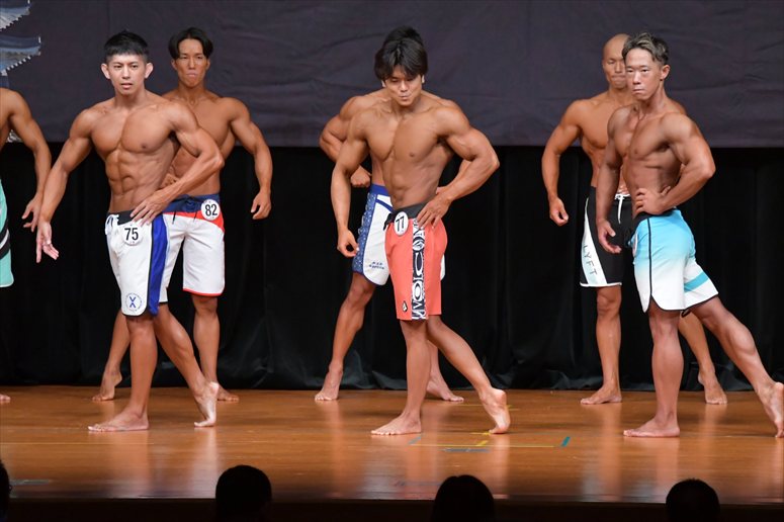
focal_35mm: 270
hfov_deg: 7.6
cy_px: 261
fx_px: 5877
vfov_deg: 5.1
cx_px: 392
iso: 5000
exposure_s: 1/400
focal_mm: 180
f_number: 5.6
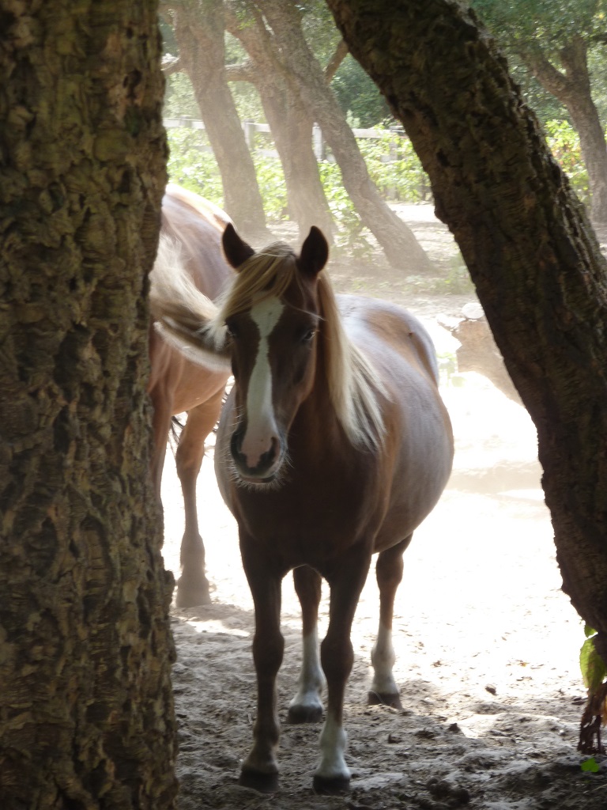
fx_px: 3437
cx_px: 304
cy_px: 405
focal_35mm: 147
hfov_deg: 10.1
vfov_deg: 13.4
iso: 100
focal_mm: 24.1
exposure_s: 1/60
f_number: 4.5
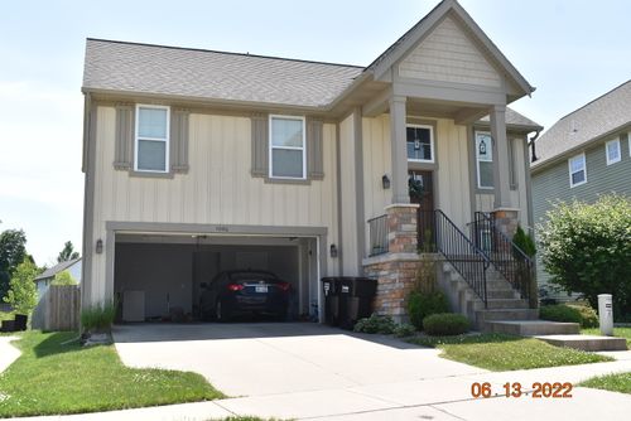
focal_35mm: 39
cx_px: 316
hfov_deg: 49.5
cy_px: 210
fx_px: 684
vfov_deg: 34.3
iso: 160
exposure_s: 1/250
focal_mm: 26
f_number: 8
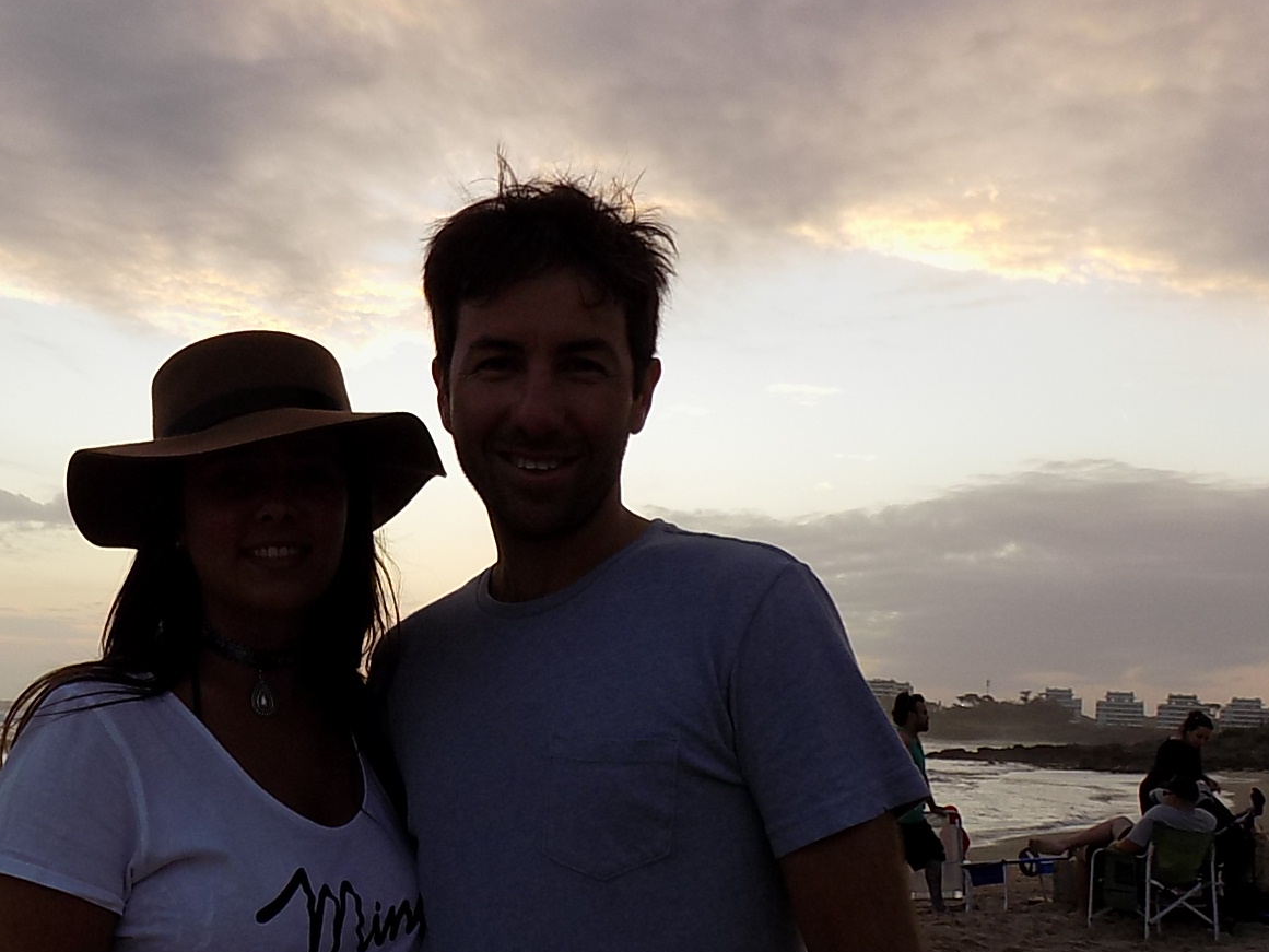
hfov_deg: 41.2
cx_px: 367
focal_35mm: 45
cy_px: 658
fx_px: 1650
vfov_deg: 31.8
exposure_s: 1/80
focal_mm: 4
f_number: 3.1
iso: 80
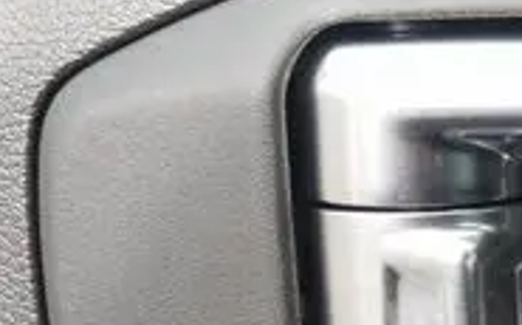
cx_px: 883
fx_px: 2088
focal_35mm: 147
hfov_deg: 13.1
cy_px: 485
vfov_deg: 8.7
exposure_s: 1/80
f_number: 5
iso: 200
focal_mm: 20
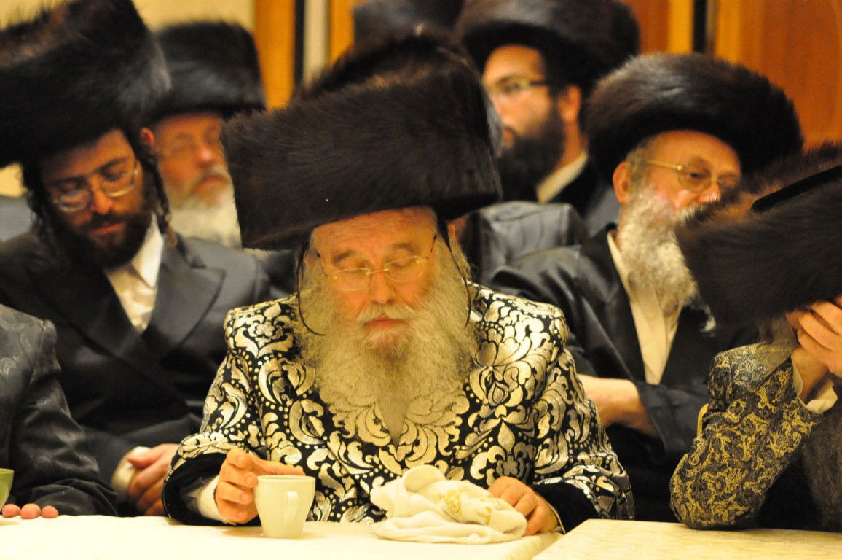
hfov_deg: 7.6
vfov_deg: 5.1
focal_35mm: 270
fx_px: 6308
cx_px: 421
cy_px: 280
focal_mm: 180
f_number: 5.6
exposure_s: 1/60
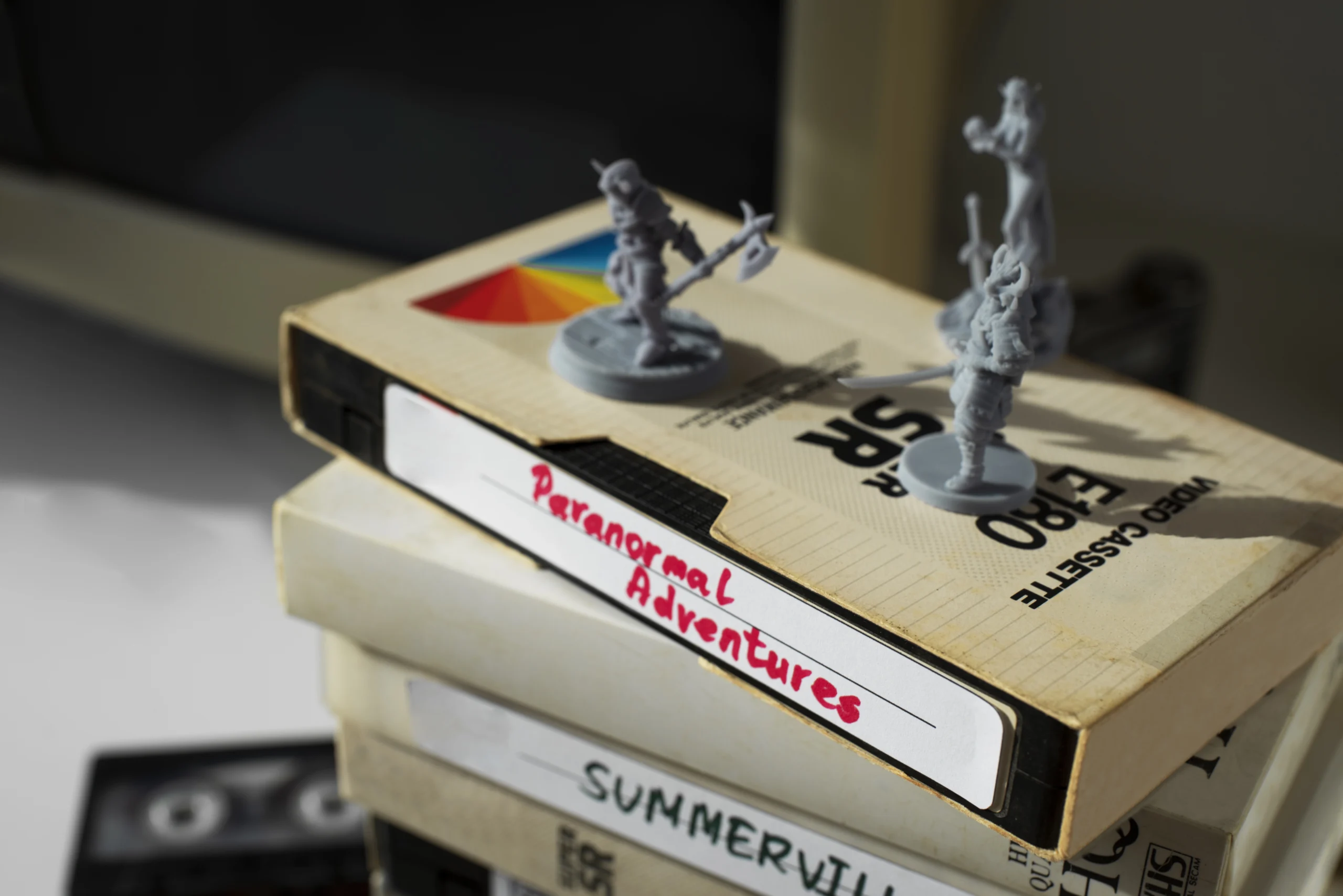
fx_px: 1866
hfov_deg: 39.6
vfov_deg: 27.0
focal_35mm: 50
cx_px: 672
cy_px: 448
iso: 100
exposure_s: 1/160
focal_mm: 50
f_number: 3.2
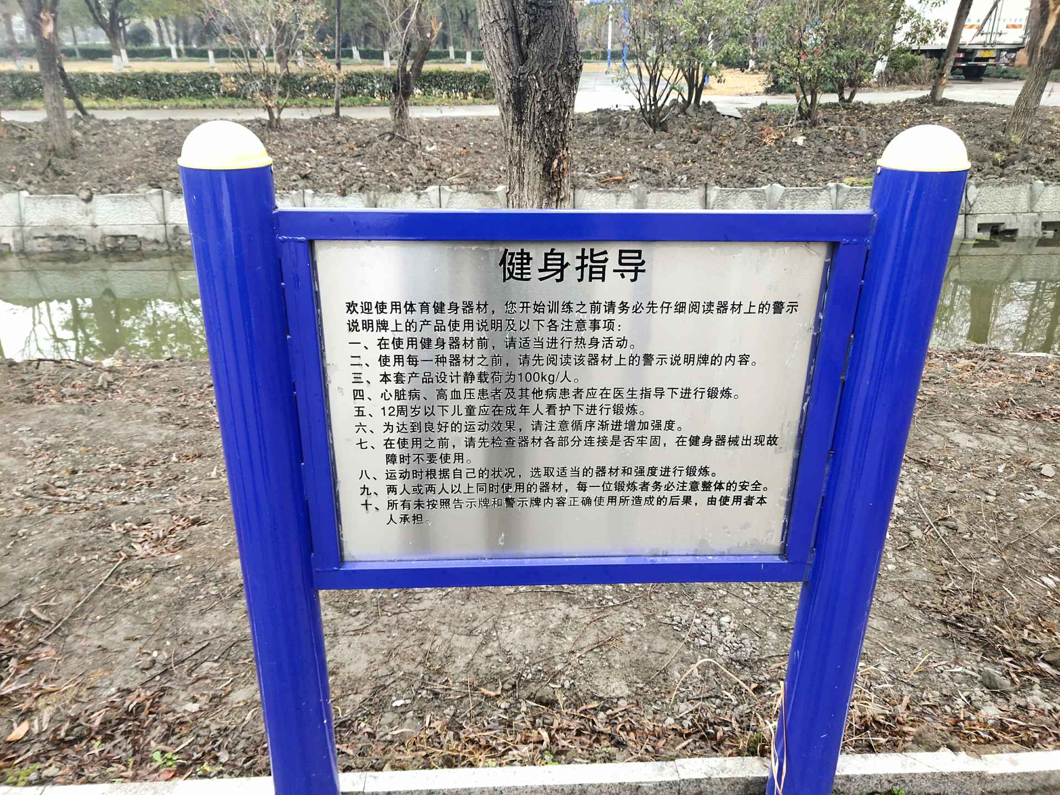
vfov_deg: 46.8
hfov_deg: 60.0
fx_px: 919
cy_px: 398
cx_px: 530
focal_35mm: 30
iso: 137
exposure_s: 1/100
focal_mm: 4.35
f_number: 1.79
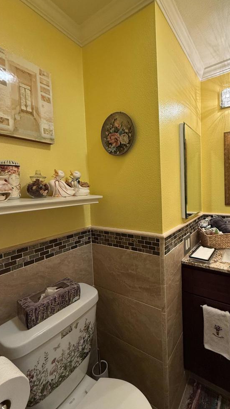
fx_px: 173
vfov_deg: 99.3
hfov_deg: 65.0
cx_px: 157
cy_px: 197
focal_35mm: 16
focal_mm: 2.22
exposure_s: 1/120
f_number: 2.2
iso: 250
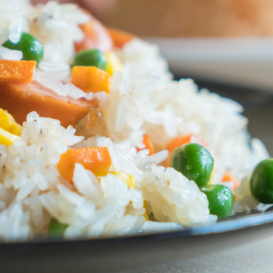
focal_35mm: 184
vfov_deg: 9.5
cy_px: 90
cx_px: -85
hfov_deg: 9.3
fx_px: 1642
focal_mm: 70
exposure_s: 1/60
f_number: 4
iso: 320
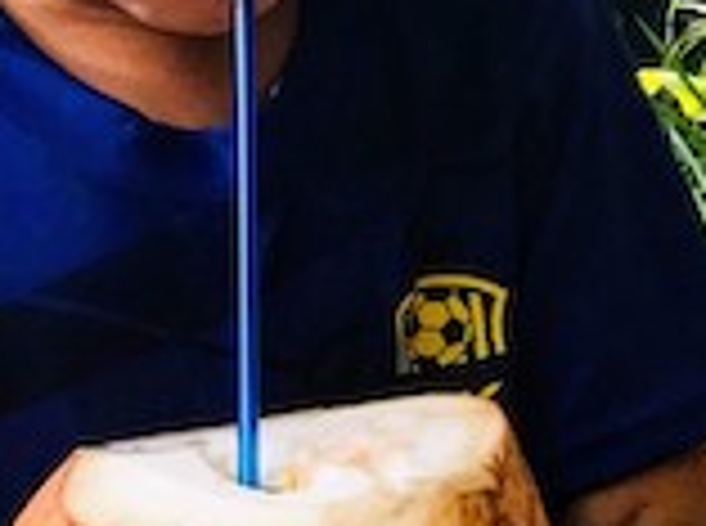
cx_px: -796
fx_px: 2910
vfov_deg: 10.2
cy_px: 629
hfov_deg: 12.0
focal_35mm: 143
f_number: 1.8
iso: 20
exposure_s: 1/372
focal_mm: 3.99
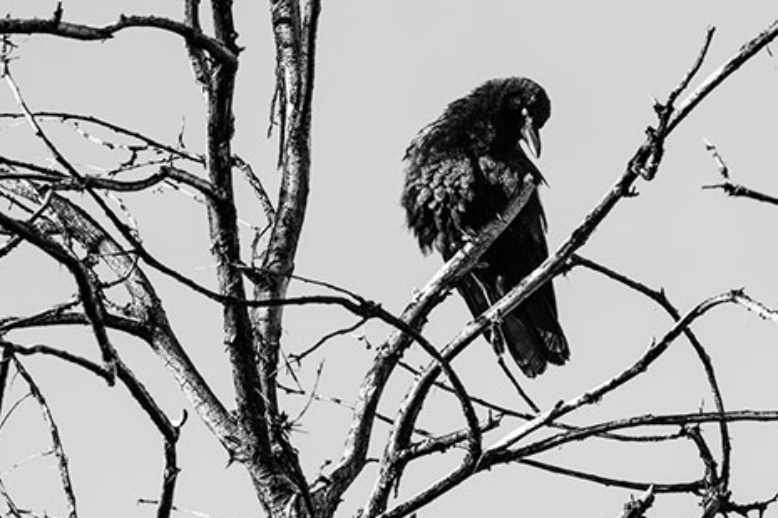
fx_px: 13938
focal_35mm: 645
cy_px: 268
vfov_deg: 2.1
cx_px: 380
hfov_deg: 3.2
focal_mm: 600
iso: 1600
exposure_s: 1/2500
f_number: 11
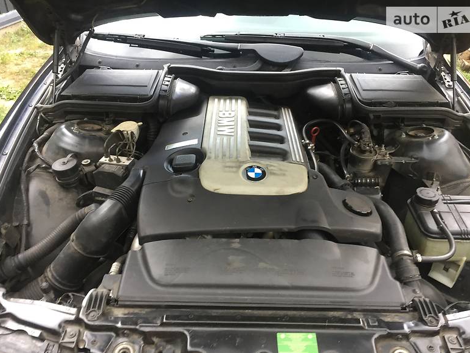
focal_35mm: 30
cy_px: 182
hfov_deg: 60.0
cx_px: 240
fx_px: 407
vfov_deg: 46.8
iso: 125
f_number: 2.2
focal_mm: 4.2
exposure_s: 1/33
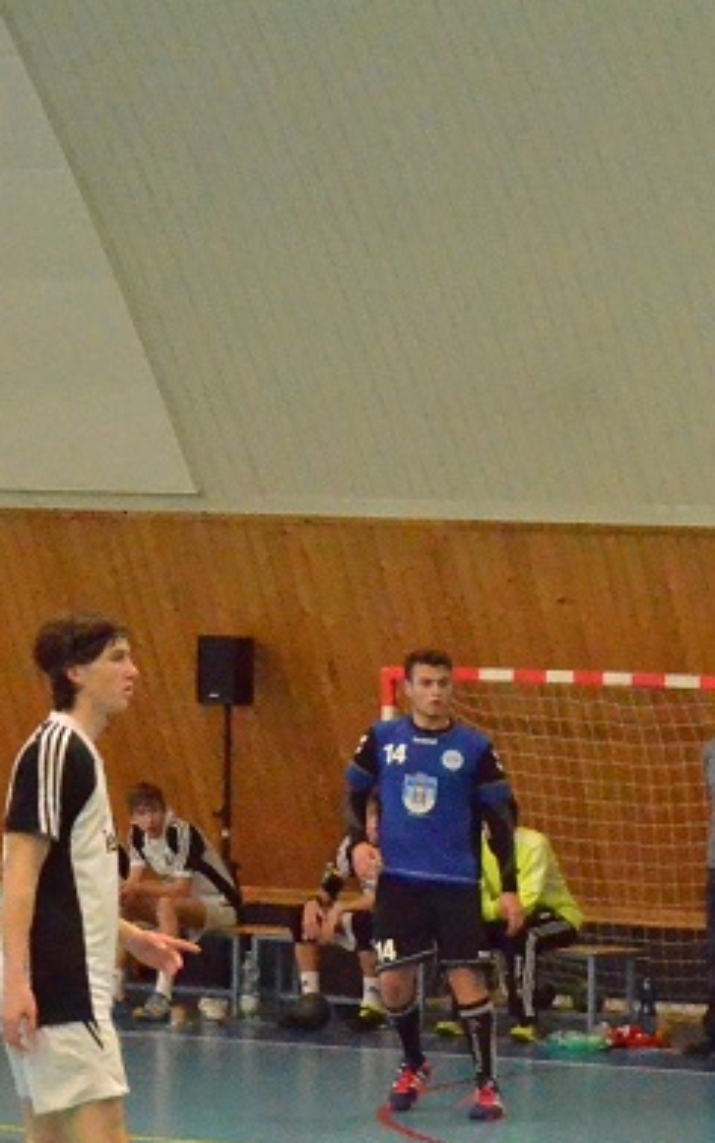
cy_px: 1090
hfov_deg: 7.6
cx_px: 1362
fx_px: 5160
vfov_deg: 12.5
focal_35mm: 166
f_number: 4.5
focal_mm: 35
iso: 6400
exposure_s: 1/800
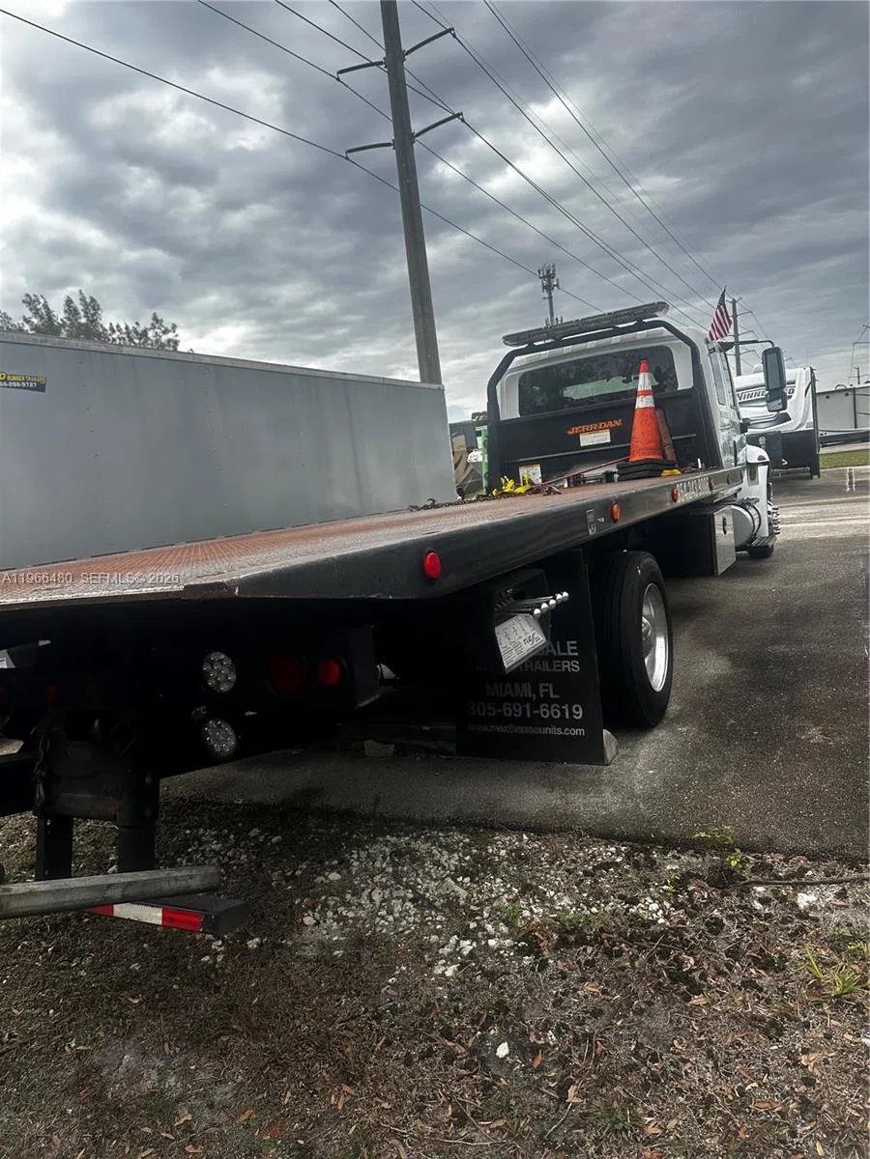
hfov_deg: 56.8
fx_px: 804
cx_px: 435
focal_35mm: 24
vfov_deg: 71.6
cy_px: 580
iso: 80
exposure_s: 1/2469
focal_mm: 6.86
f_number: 1.78
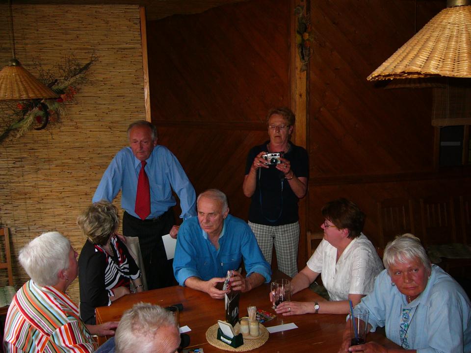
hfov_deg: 52.6
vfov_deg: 40.7
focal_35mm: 35
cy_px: 176
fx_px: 476
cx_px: 236
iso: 100
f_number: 2.8
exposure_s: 1/60
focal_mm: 5.8
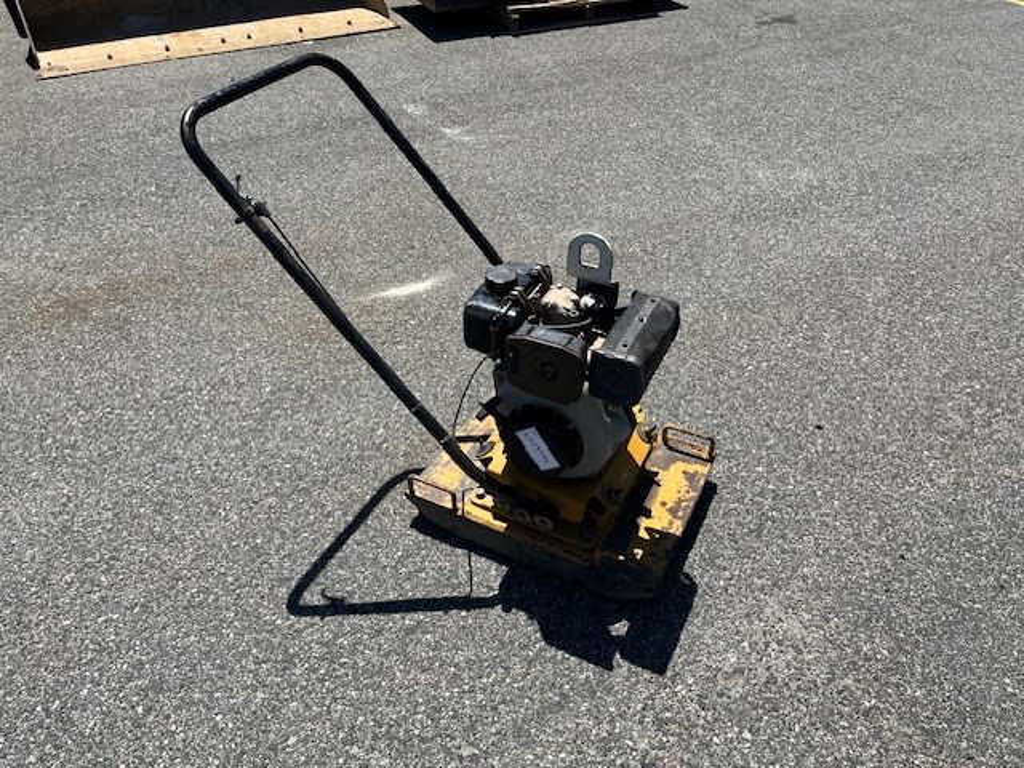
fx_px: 769
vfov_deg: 53.1
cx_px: 512
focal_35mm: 26
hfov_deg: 67.3
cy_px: 384
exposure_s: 1/3521
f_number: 1.6
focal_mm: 5.1
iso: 50
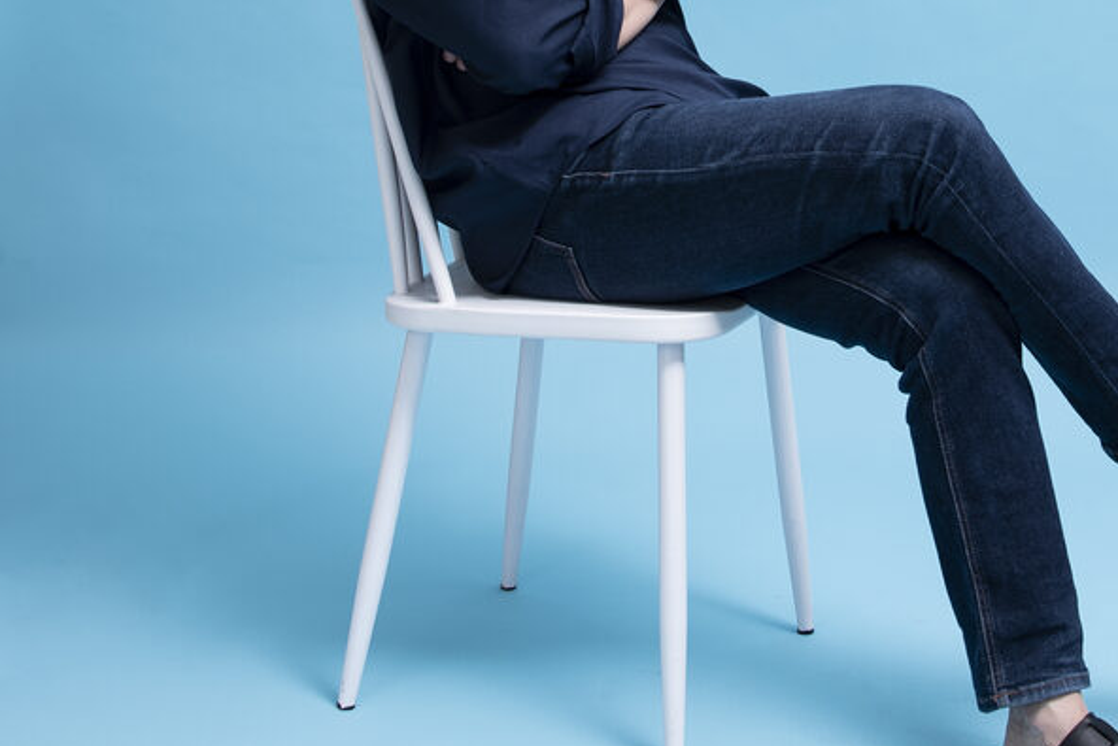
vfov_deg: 18.2
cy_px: -15
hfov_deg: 27.5
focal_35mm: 73
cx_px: 741
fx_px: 2267
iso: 400
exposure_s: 1/125
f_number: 8
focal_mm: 36
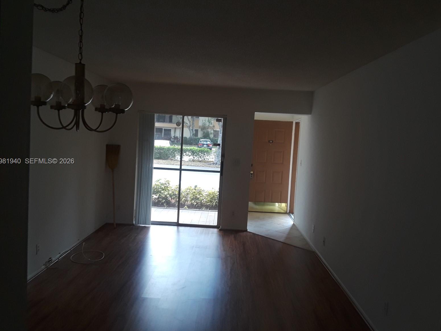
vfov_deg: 48.2
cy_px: 162
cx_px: 214
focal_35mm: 29
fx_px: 369
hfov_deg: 61.6
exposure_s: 1/60
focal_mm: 2.9
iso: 50
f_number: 1.9
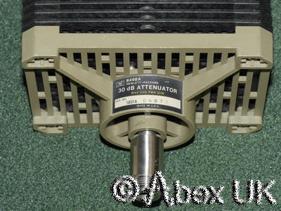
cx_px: 140
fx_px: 1315
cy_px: 106
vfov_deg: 9.2
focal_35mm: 162
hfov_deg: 12.2
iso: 400
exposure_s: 1/40
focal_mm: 81
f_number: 14
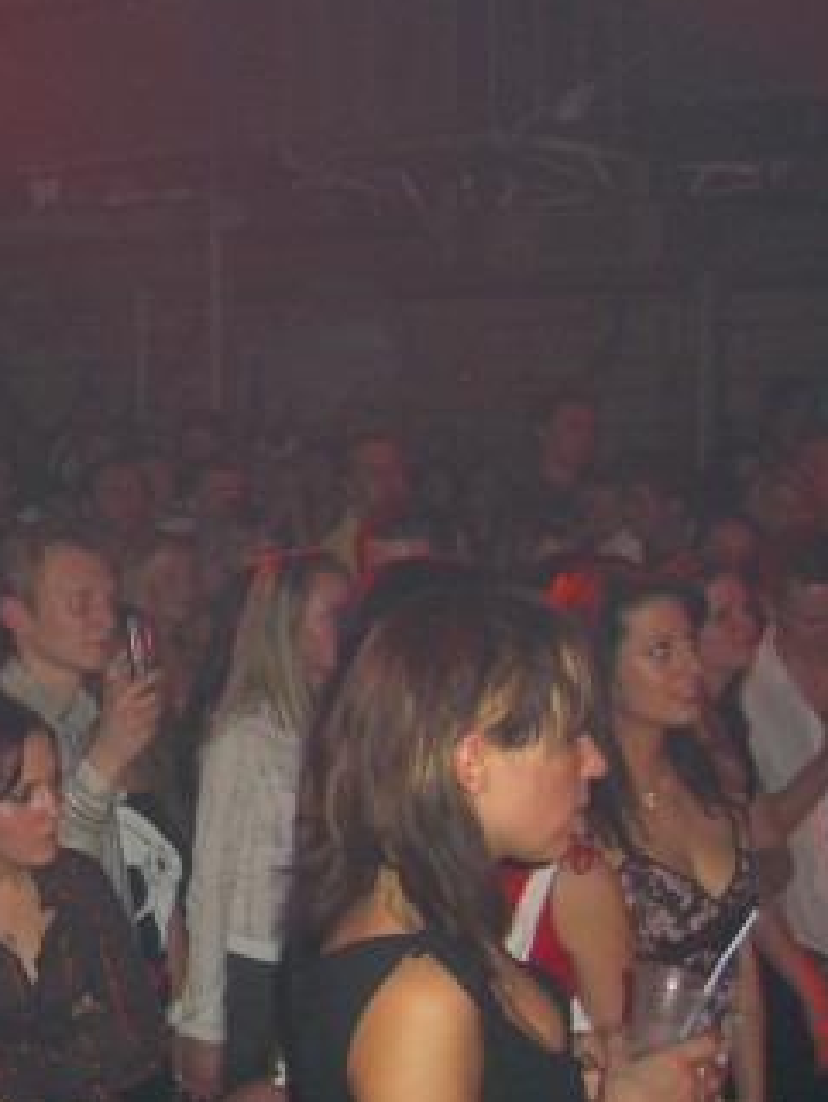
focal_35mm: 71
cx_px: -189
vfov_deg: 27.4
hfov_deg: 19.4
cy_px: 577
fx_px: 2263
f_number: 2.8
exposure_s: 1/60
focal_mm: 7.9
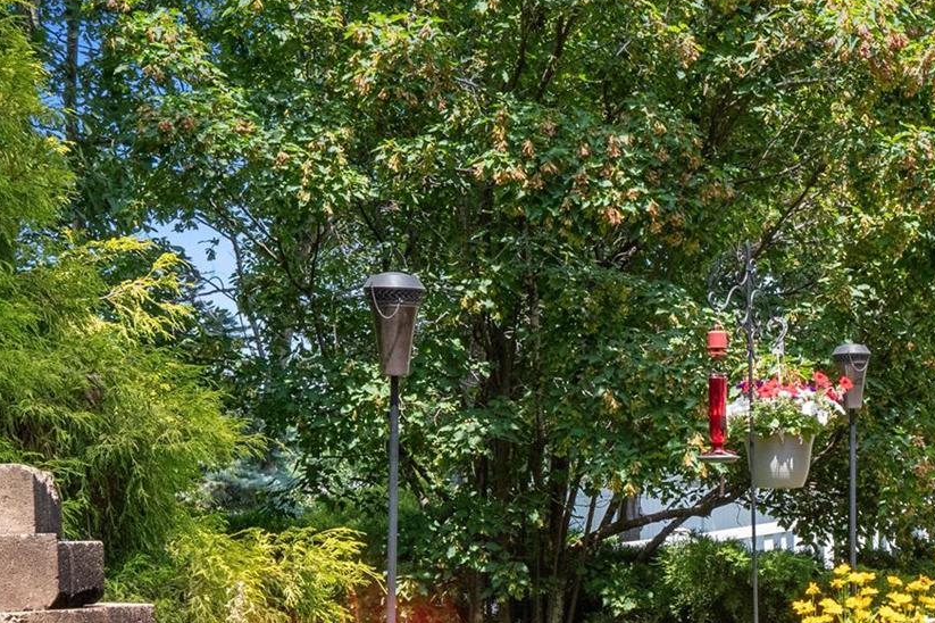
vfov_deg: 19.2
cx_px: 721
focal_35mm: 70
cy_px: 521
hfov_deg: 28.4
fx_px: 1817
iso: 400
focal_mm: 18
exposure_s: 1/250
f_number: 8
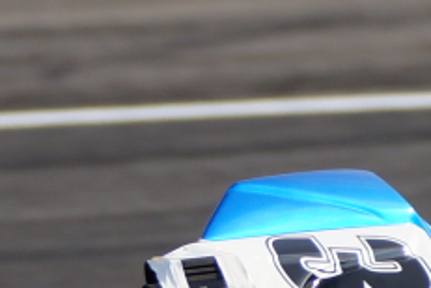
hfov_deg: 1.5
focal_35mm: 1404
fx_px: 16808
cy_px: 404
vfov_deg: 1.0
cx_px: 860
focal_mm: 180
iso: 100
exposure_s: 1/800
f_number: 5.6
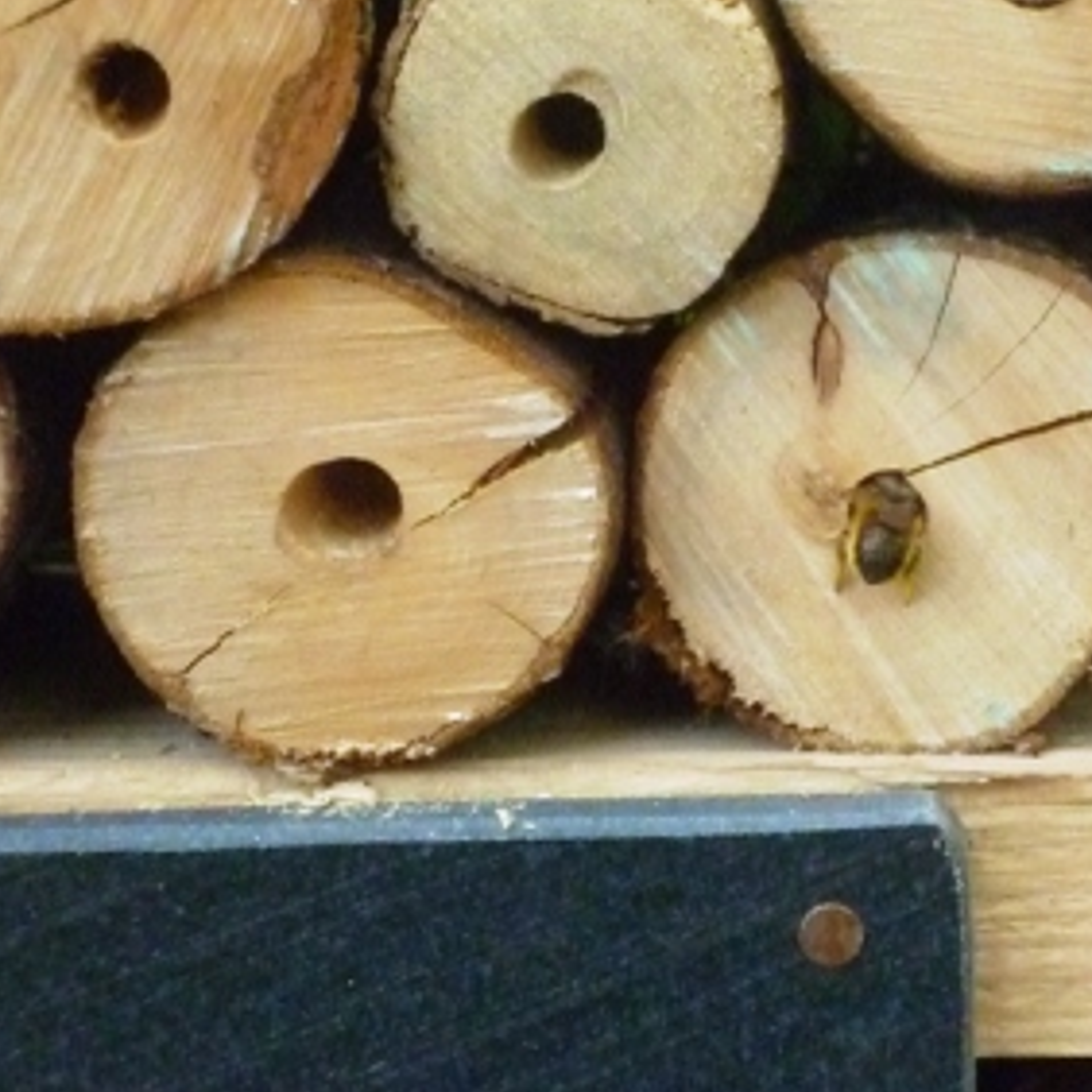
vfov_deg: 11.7
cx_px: 875
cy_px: 550
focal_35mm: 149
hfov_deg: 11.7
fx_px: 5318
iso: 1600
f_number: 5.7
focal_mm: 17.5
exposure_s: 1/500
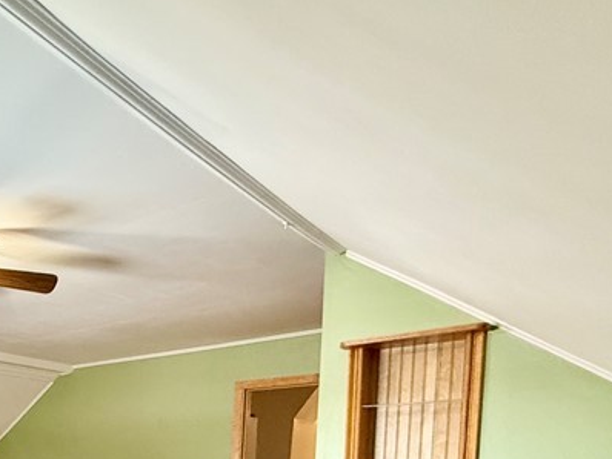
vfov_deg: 33.6
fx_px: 637
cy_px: 527
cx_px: -20
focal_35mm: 36
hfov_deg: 43.0
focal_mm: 2.22
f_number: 2.2
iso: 400
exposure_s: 1/60
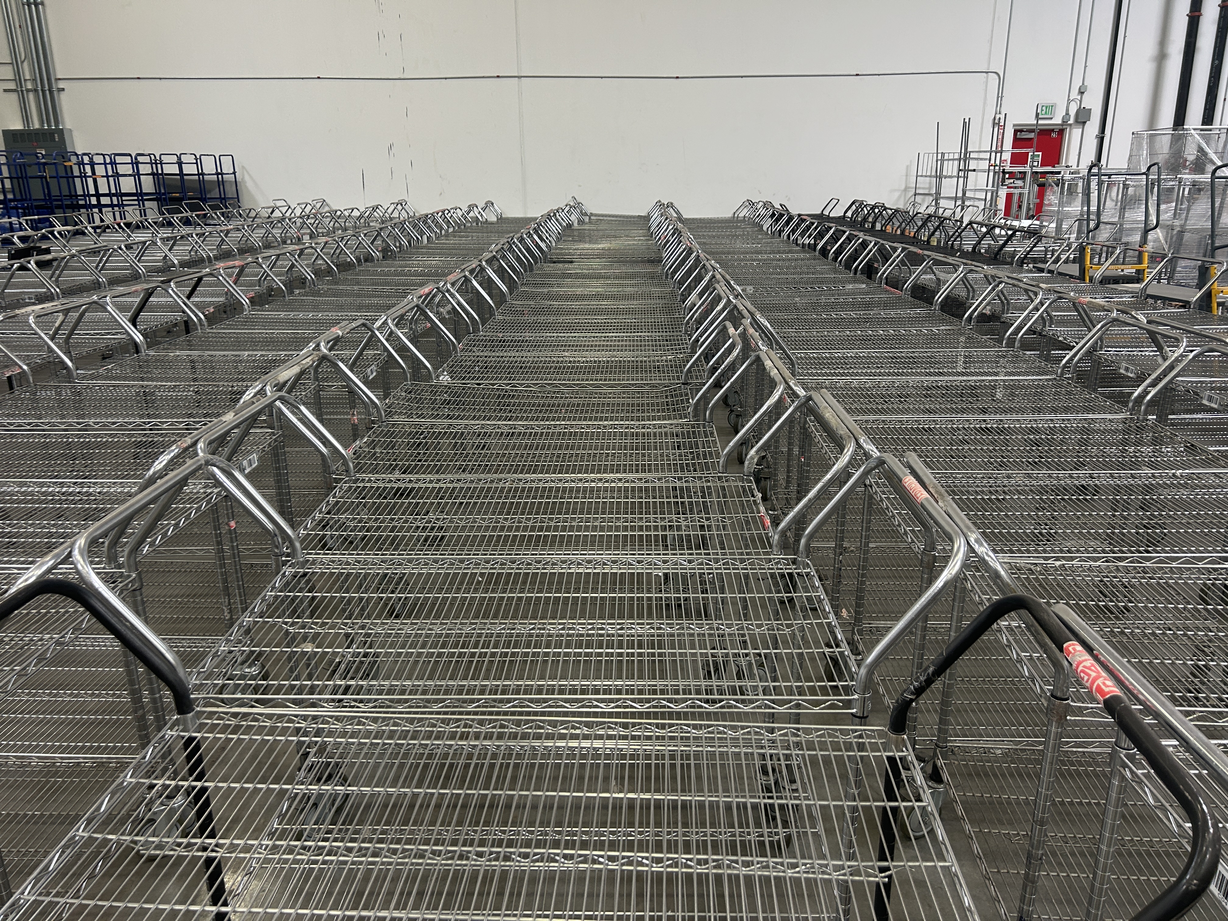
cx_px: 614
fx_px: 922
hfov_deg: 67.3
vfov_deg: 53.1
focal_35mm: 26
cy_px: 460
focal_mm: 5.7
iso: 100
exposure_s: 1/60
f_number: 1.5
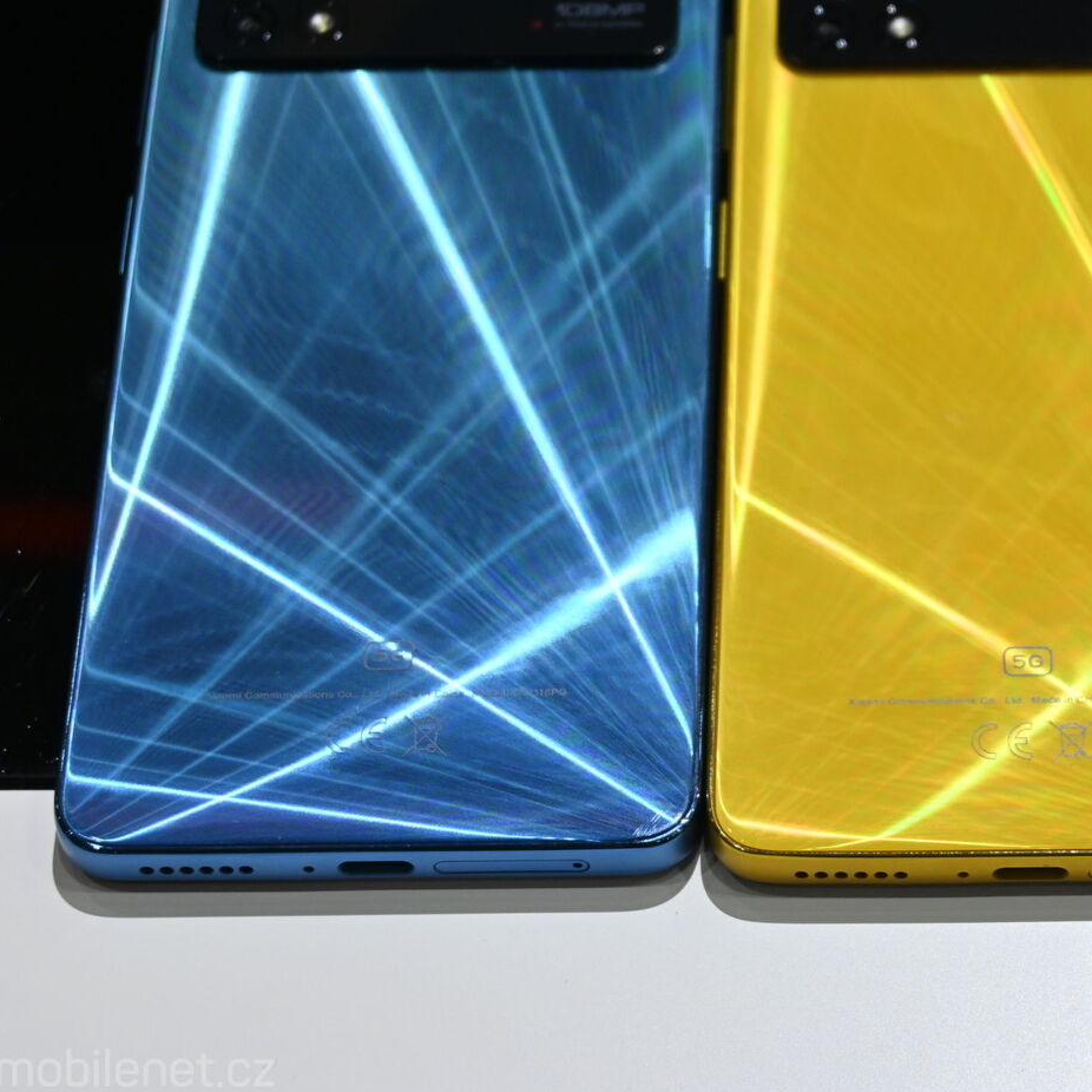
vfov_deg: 14.6
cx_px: 987
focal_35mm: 119
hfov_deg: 14.5
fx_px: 4243
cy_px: 387
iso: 400
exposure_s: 1/250
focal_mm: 45
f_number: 6
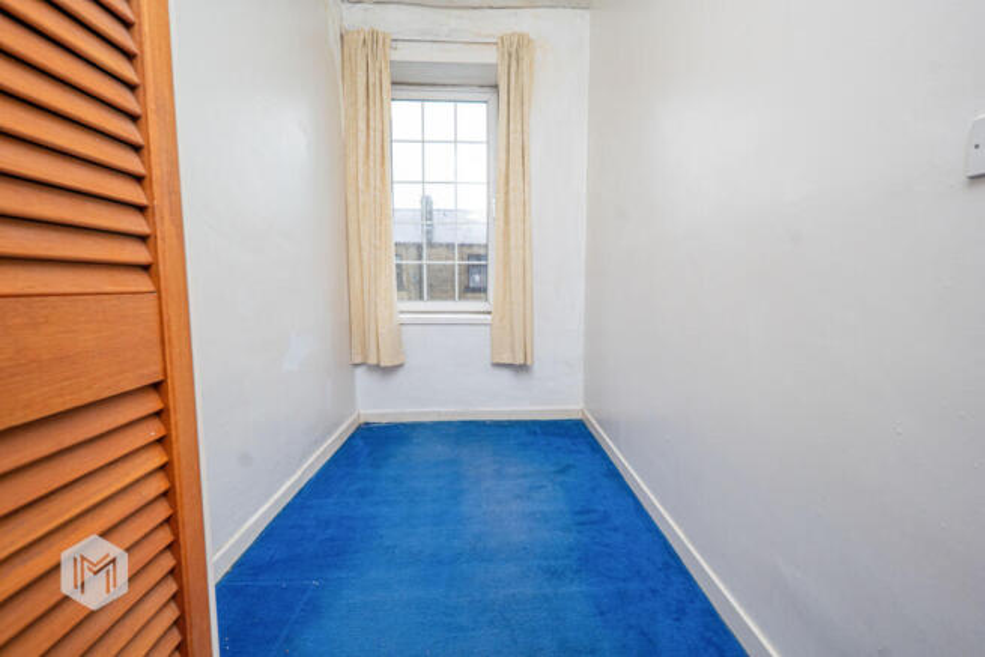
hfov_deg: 100.4
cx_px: 492
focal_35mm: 15
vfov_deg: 77.4
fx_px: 410
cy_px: 328
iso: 800
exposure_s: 1/50
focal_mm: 15
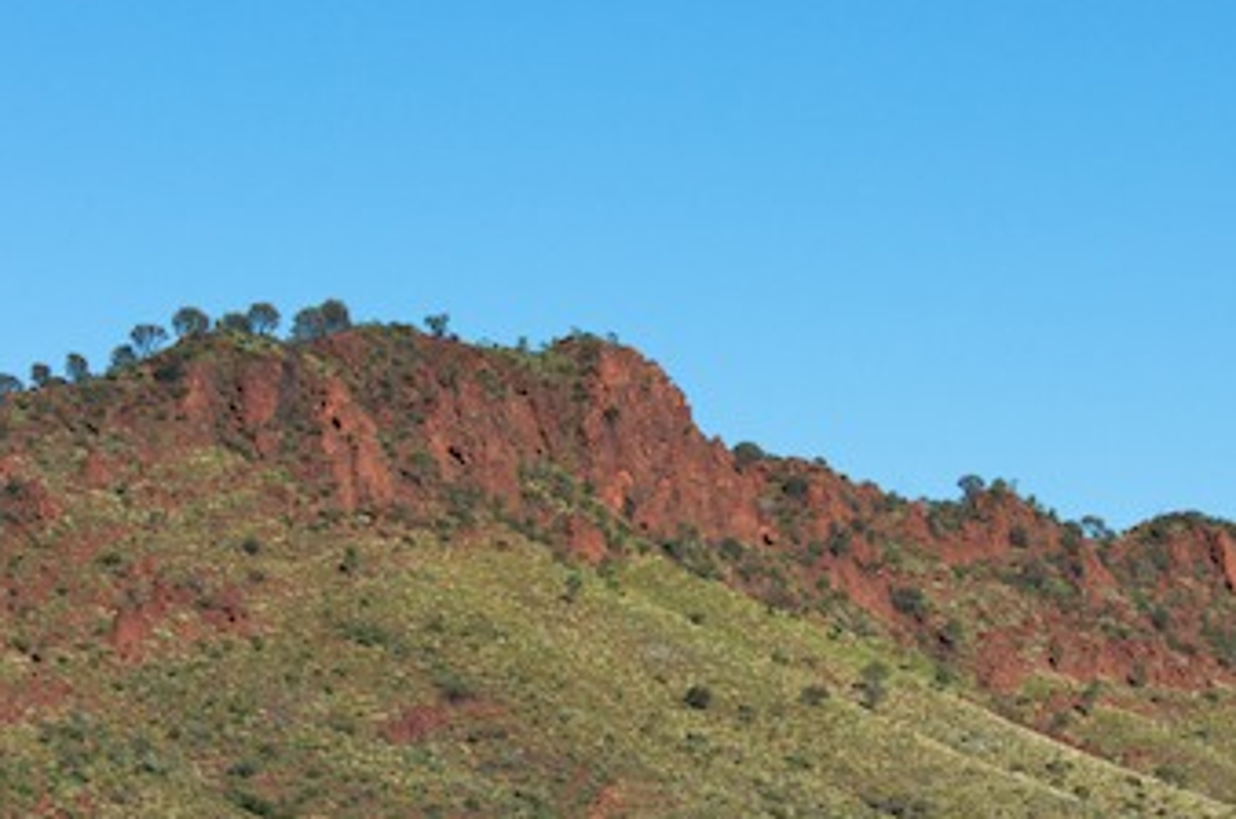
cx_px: 786
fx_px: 7299
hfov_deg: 9.7
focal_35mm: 213
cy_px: 497
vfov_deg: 6.4
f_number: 13
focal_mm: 80
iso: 320
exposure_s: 1/640
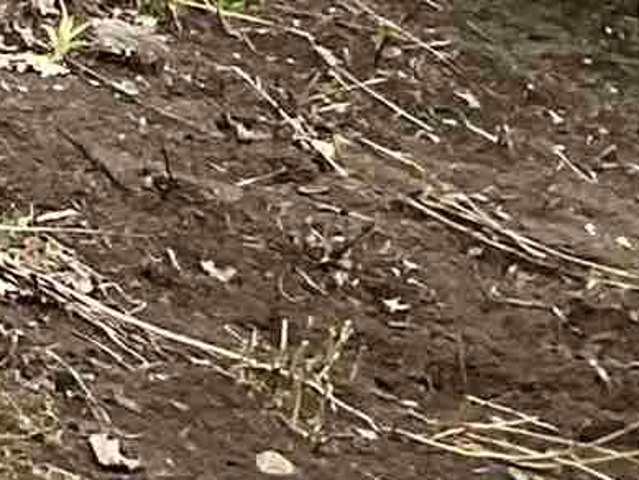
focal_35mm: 245
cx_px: -1860
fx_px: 4524
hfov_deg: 6.6
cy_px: -1262
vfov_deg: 5.5
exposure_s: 1/500
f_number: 2.4
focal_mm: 3.3
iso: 25
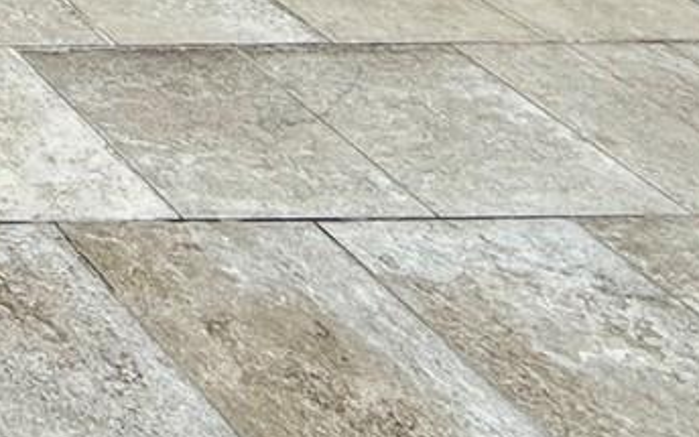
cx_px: -900
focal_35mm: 69
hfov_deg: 16.2
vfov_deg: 12.2
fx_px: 1314
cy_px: -770
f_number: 2.2
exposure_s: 1/3663
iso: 80
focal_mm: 2.22
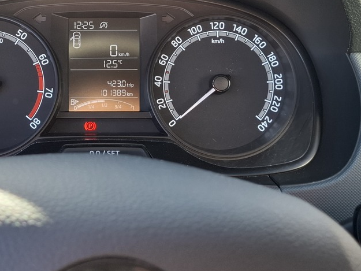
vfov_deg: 27.5
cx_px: 120
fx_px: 553
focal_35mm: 53
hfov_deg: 35.8
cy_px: 105
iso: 50
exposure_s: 1/100
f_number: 1.8
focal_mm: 5.54
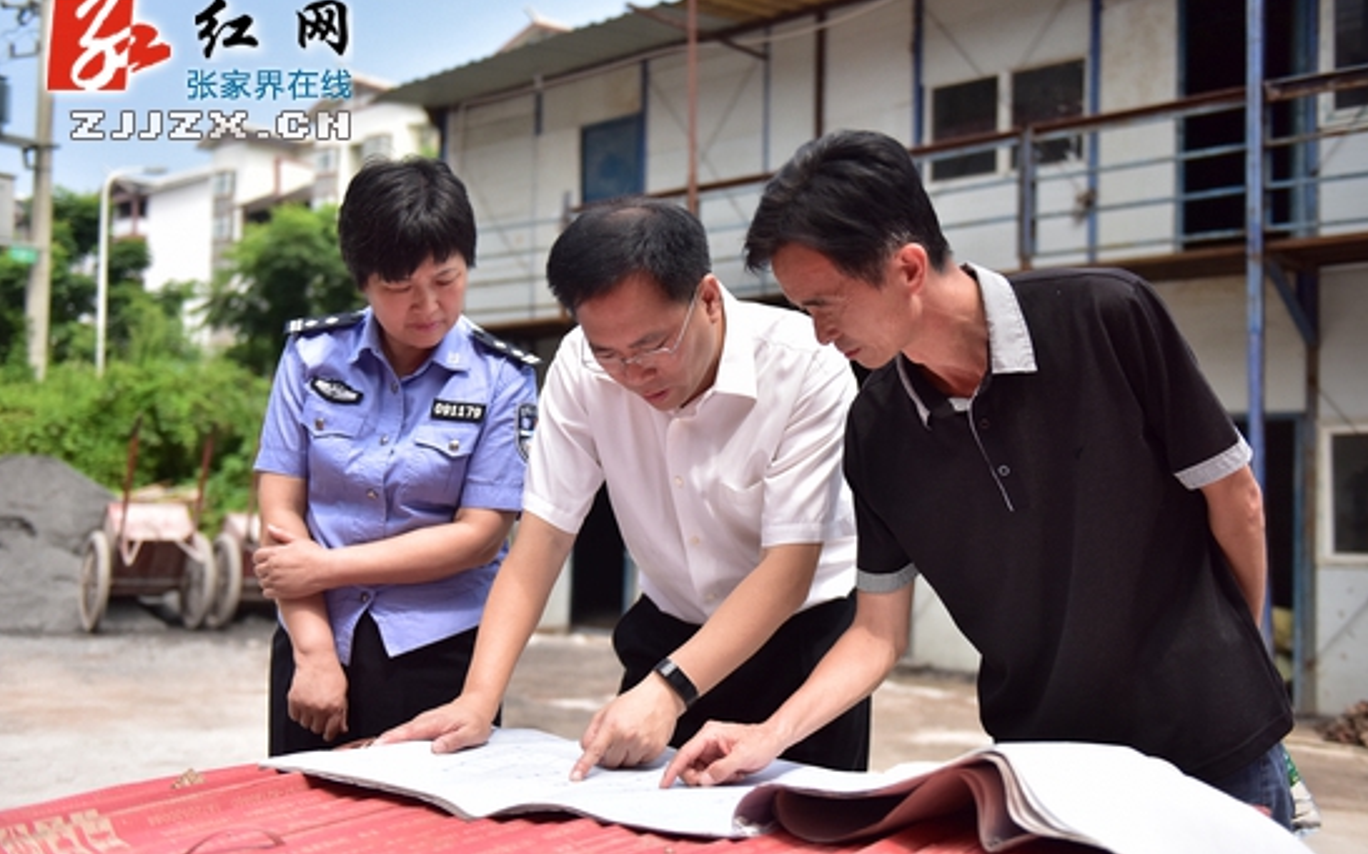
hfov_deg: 52.8
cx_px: 687
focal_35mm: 37
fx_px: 1379
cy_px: 427
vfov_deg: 34.4
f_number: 2.8
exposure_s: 1/8000
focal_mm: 36
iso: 560
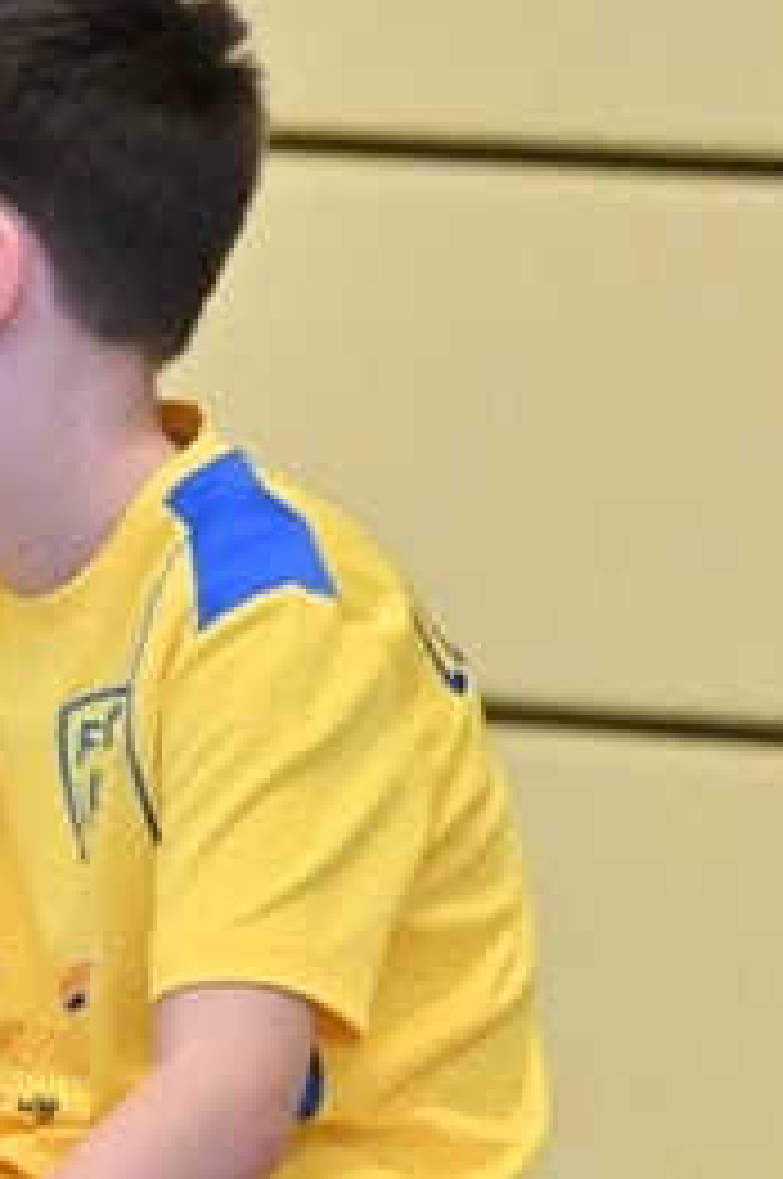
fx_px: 29602
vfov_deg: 2.3
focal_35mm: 905
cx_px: -918
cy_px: 763
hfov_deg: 1.5
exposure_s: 1/1000
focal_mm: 185
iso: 8000
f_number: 3.5
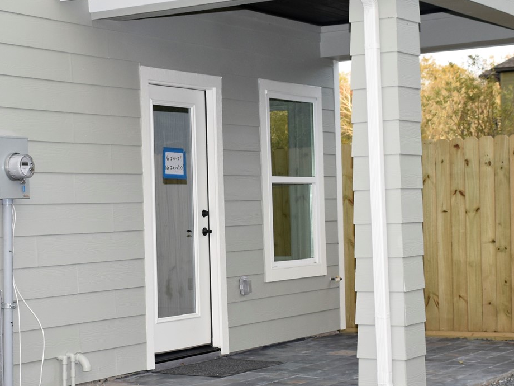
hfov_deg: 23.0
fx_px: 1264
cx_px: 212
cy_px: 224
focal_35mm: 85
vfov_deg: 17.3
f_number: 5
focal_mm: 25
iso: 360
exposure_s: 1/200
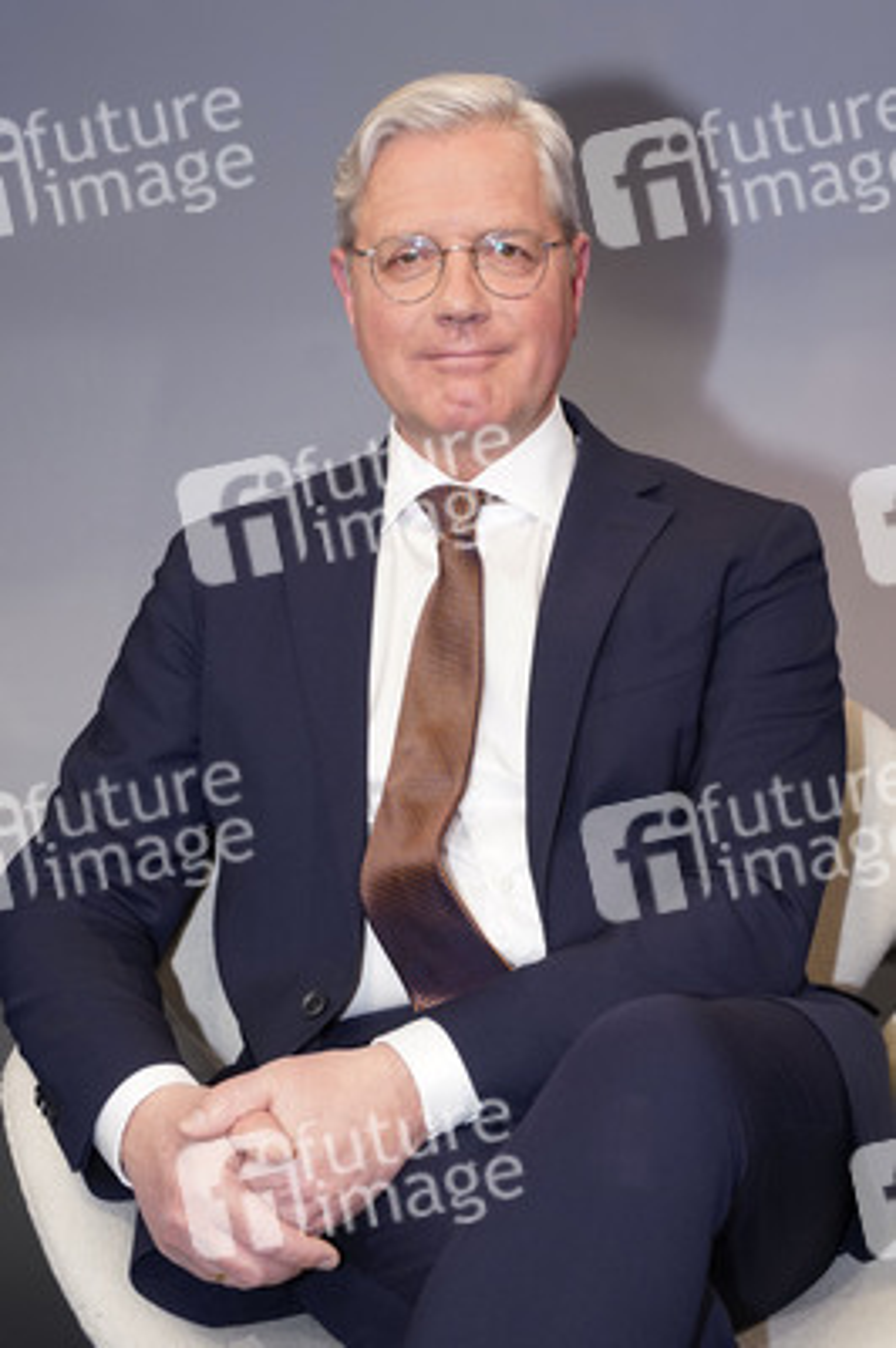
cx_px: 448
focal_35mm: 51
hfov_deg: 26.4
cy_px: 674
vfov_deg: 38.9
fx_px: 1907
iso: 2000
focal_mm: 51
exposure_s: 1/125
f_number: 5.6
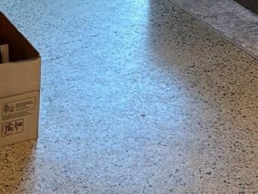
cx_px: 260
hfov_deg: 15.0
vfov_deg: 10.0
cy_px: -273
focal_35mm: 129
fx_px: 962
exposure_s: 1/60
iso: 250
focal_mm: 5.96
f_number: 1.6
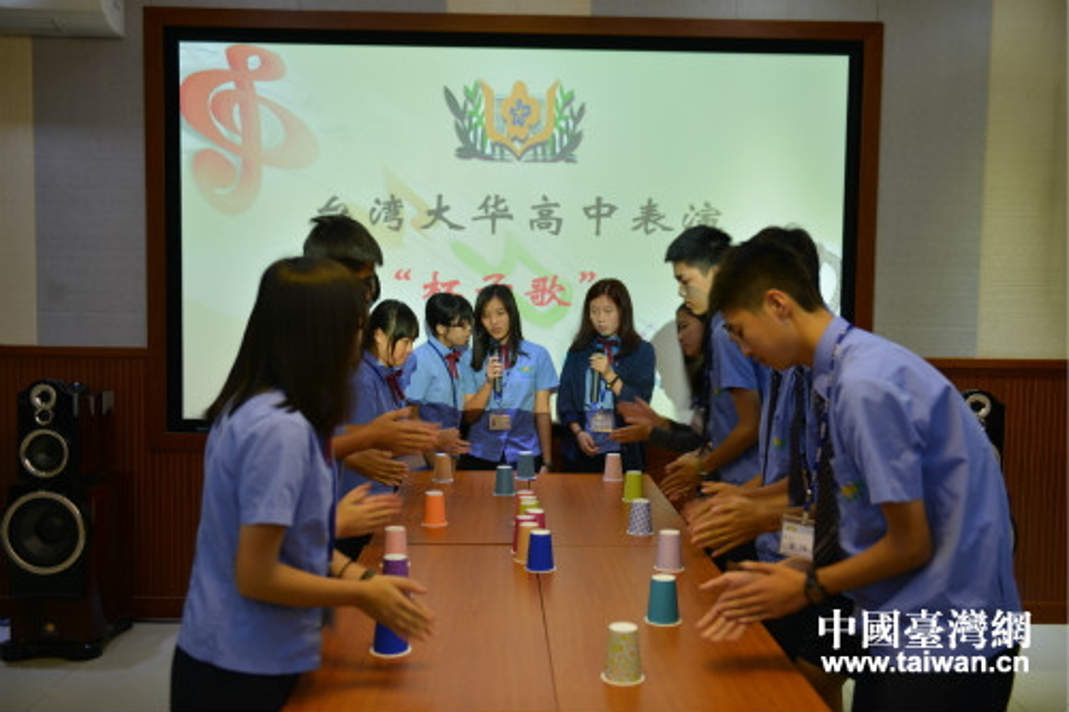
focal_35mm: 34
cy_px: 356
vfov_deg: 38.9
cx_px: 534
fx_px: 1009
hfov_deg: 55.8
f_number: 2.8
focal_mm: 34
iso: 200
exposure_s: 1/30
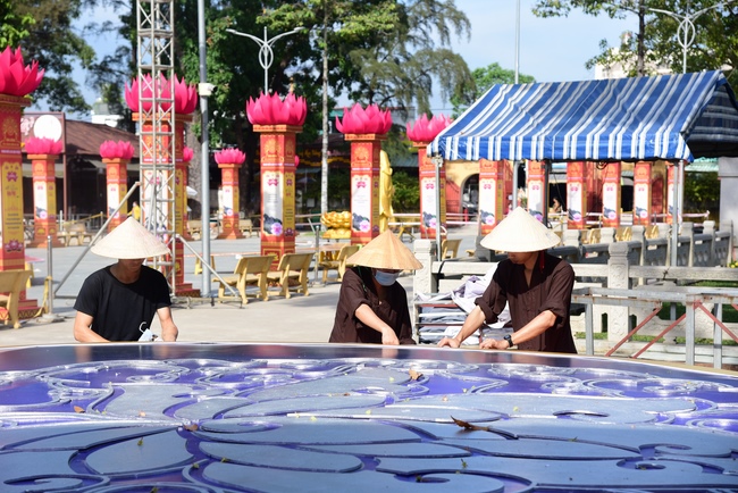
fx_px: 1538
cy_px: 246
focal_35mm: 75
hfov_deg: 27.0
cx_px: 369
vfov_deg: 18.2
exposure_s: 1/400
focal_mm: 75
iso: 200
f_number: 7.1
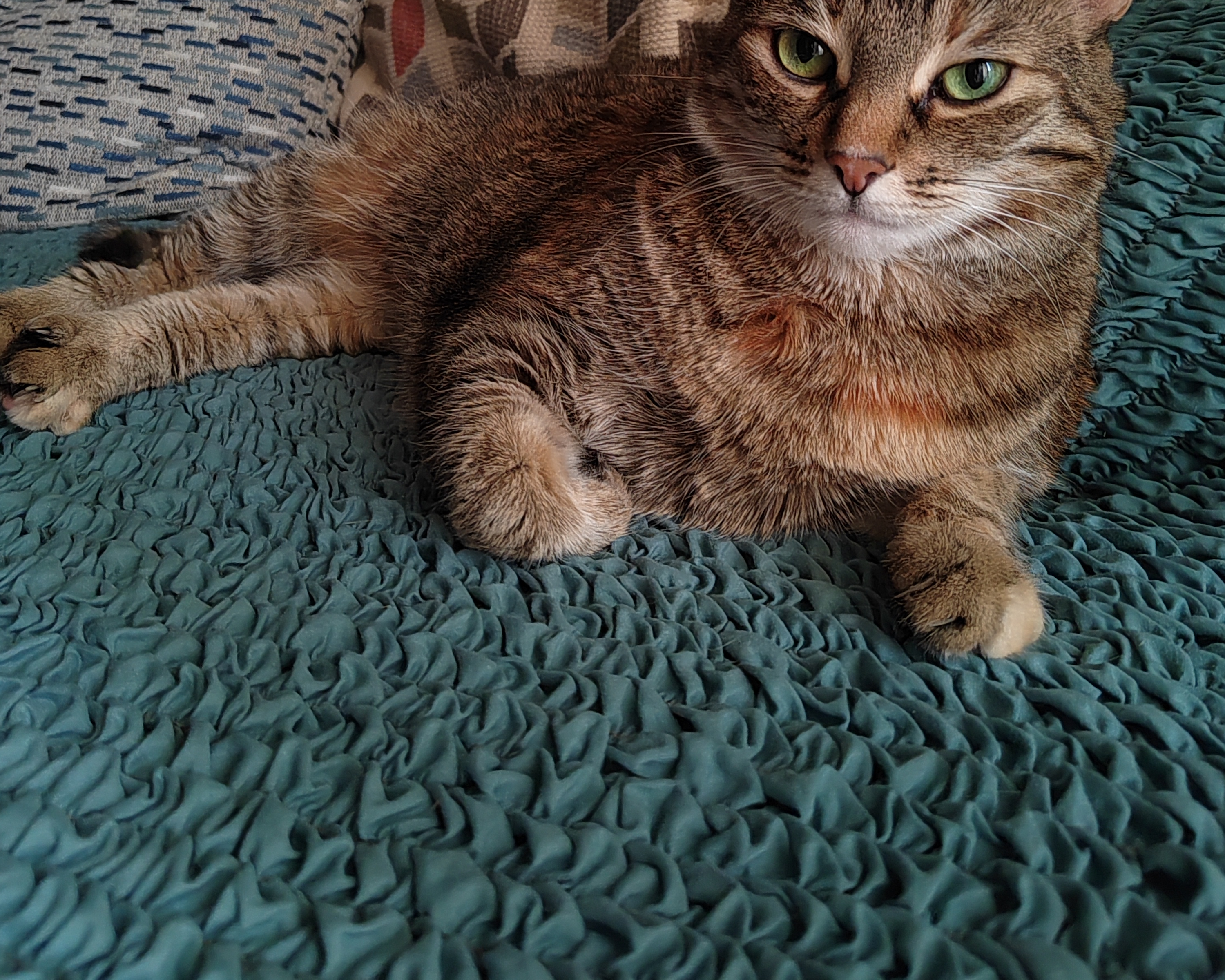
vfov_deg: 39.8
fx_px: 1305
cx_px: 605
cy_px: 218
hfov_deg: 50.3
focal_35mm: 36
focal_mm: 5.52
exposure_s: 1/20
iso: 6400
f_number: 1.9
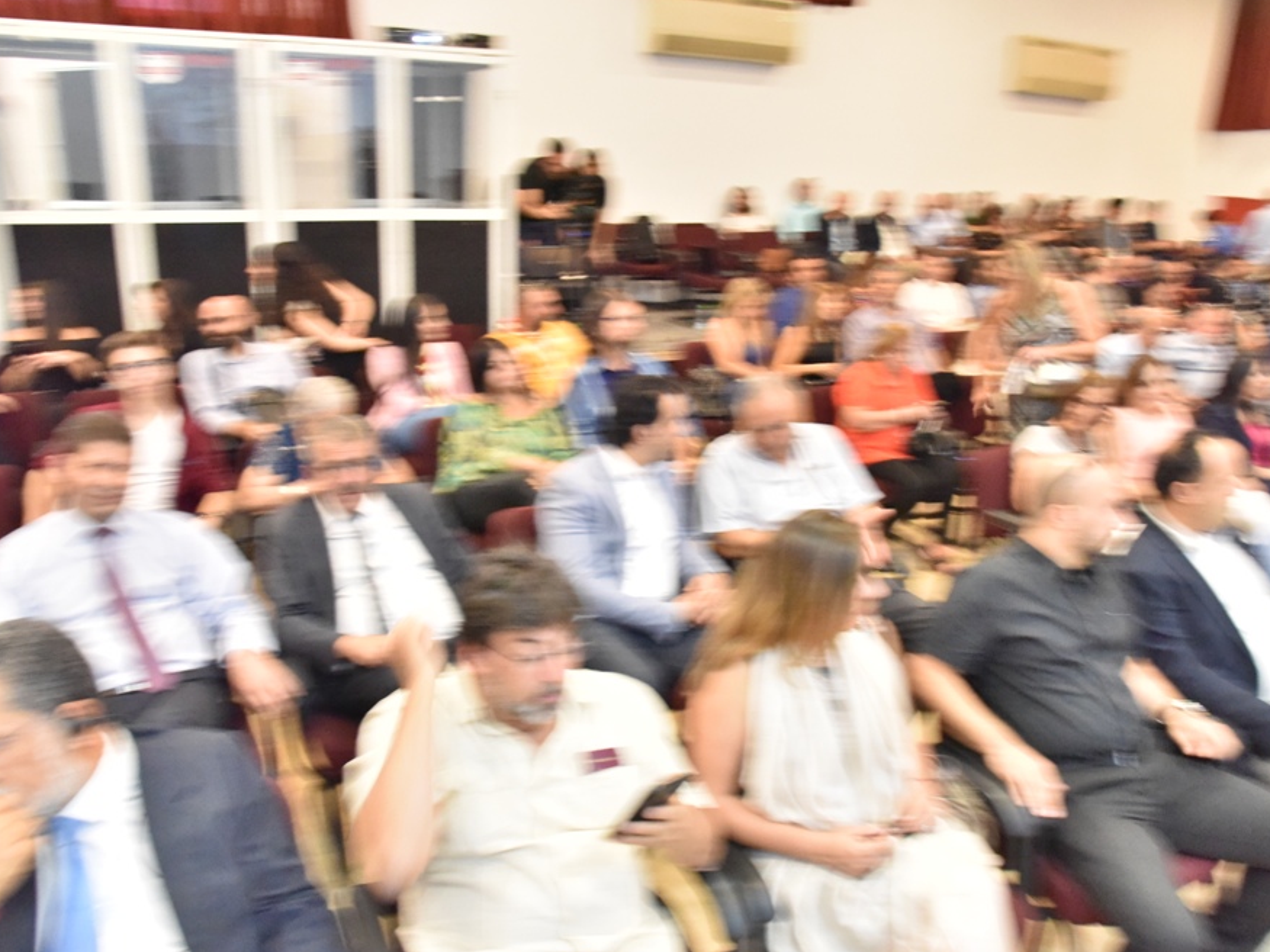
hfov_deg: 65.3
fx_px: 990
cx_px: 660
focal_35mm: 27
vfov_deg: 51.3
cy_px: 485
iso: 10000
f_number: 10
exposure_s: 1/20
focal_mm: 24
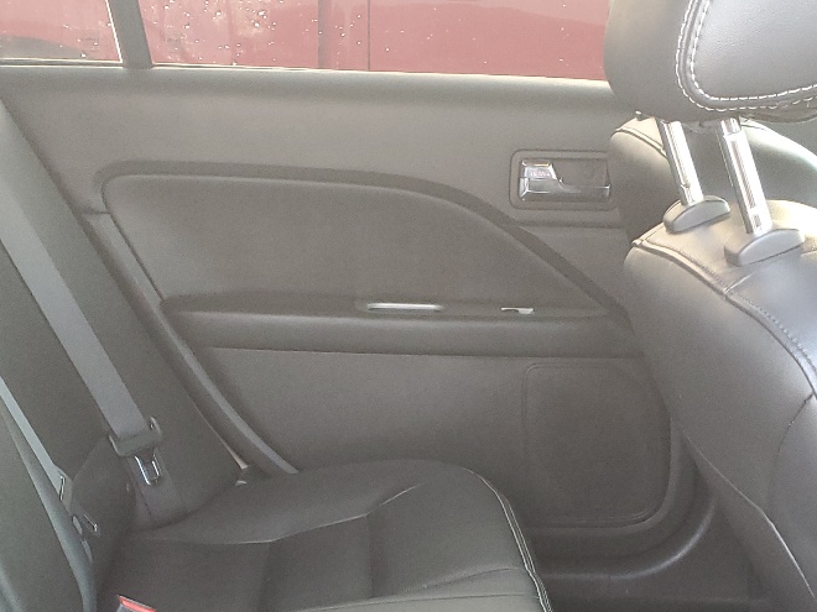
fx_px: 1487
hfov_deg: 30.7
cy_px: 616
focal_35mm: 63
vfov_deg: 22.4
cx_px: 387
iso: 153
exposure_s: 1/60.2
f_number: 1.5
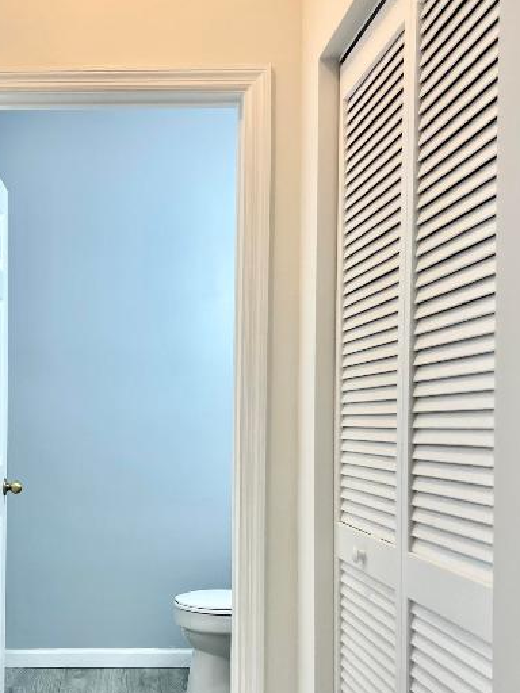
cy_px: 430
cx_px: 158
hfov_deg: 36.3
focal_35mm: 39
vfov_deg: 47.5
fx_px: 781
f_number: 1.5
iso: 100
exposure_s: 1/120
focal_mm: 5.7
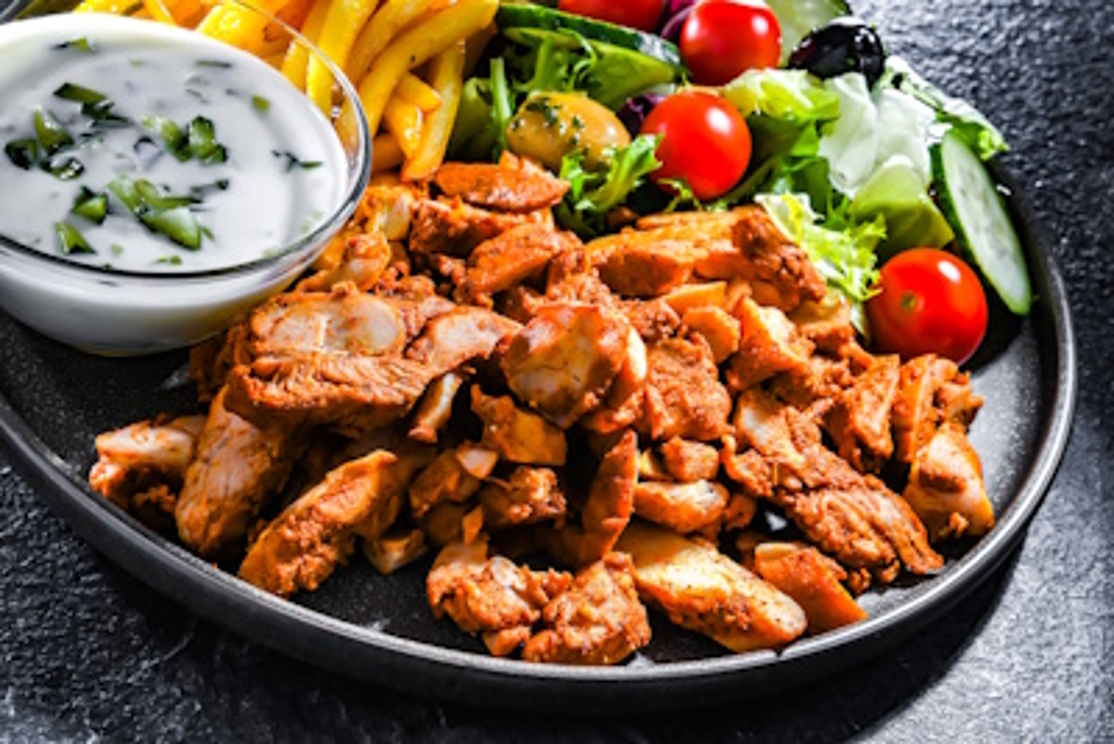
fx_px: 2848
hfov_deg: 22.1
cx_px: 557
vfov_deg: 14.9
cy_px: 372
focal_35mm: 92
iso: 100
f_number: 18
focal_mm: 92
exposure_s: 1/125
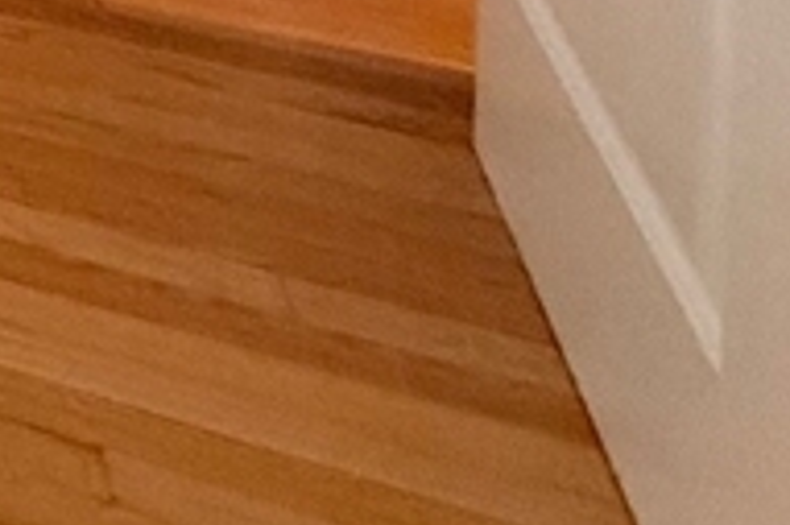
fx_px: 1710
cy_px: -959
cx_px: -1013
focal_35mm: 78
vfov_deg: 11.7
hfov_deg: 15.9
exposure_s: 1/60
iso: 200
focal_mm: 2.22
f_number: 2.2
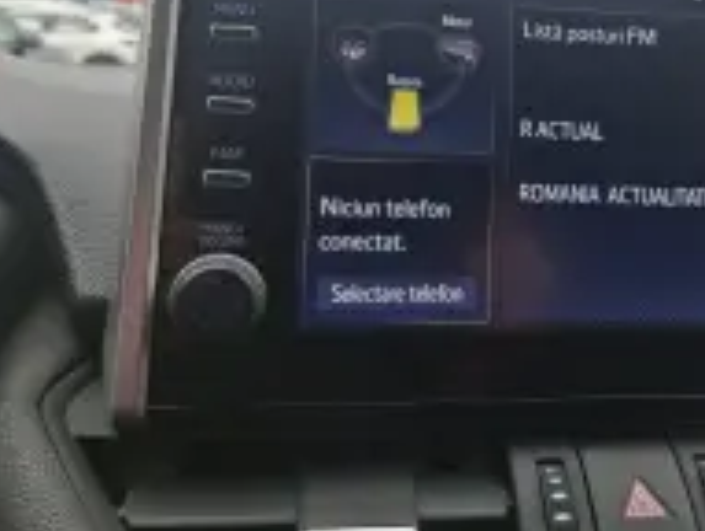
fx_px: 959
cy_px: 118
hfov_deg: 39.3
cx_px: 532
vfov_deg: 30.3
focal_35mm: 47
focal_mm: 4.69
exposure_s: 1/211
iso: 32
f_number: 1.8
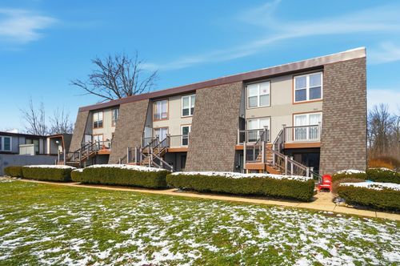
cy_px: 133
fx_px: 233
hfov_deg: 81.3
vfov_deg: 59.4
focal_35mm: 21
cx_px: 200
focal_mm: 14
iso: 100
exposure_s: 1/4000
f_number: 4
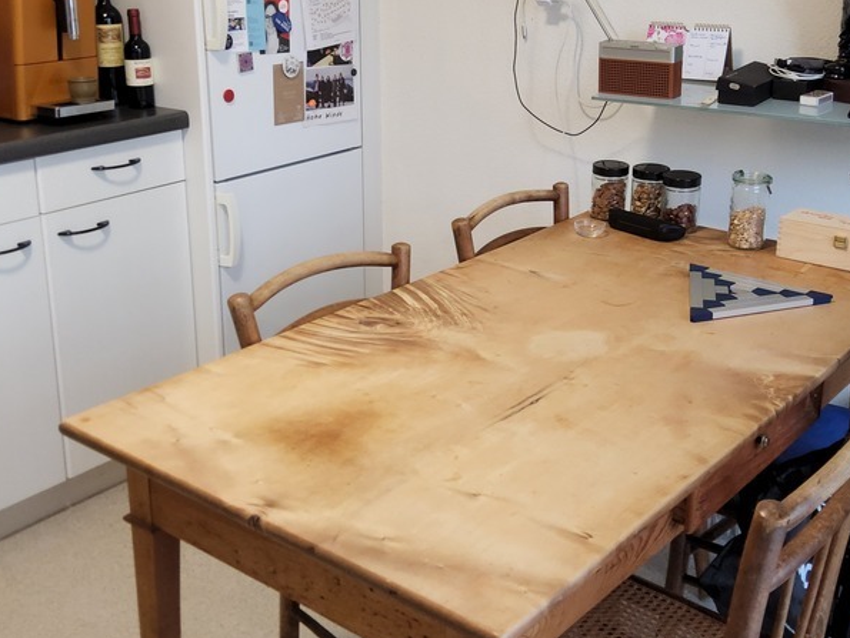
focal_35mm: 43
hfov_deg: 43.8
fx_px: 1057
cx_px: 391
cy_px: 245
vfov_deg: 33.5
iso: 500
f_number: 2
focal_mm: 3.08
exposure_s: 1/33
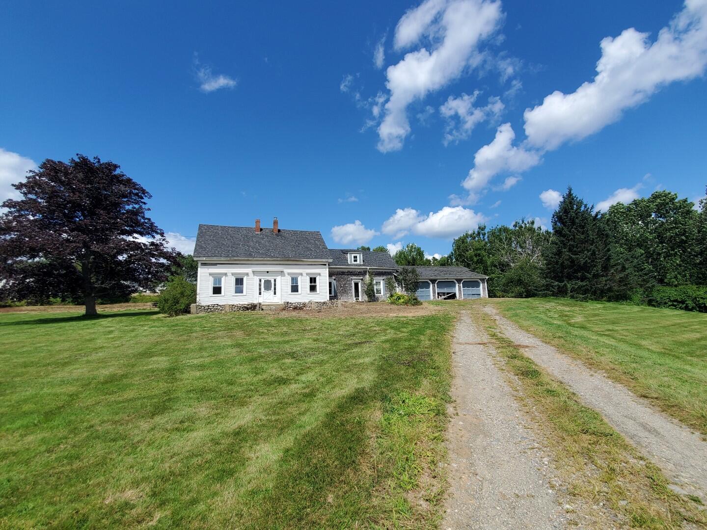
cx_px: 354
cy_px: 265
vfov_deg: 89.9
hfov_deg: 106.2
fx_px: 266
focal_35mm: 13
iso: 50
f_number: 2.2
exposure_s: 1/1376
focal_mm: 1.8
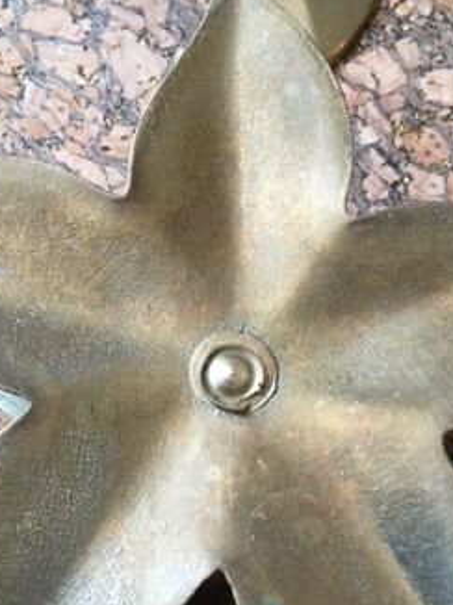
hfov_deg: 25.6
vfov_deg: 33.8
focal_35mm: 57
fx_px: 996
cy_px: 327
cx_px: 239
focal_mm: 4.15
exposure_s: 1/33
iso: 50
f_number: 2.2
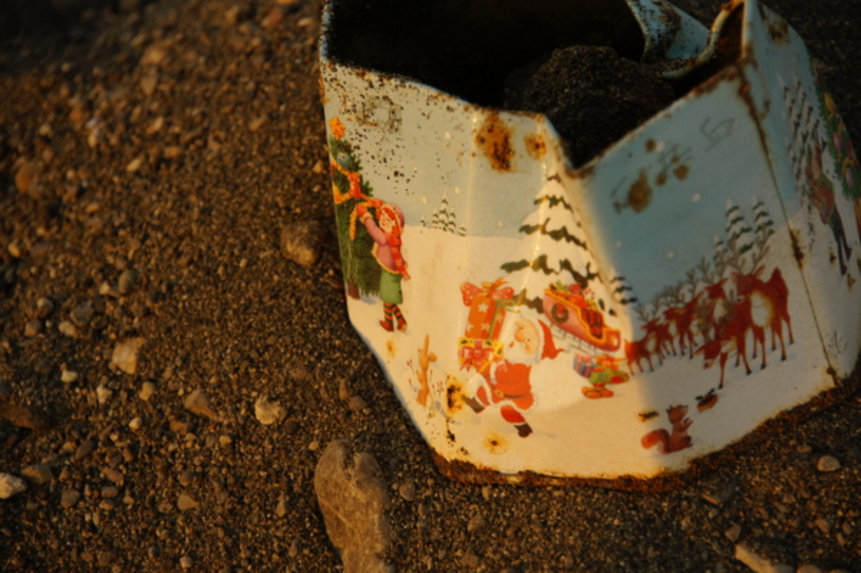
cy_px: 286
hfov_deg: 10.2
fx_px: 4839
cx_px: 430
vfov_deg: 6.8
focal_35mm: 202
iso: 200
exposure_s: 1/250
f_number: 6.3
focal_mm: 135
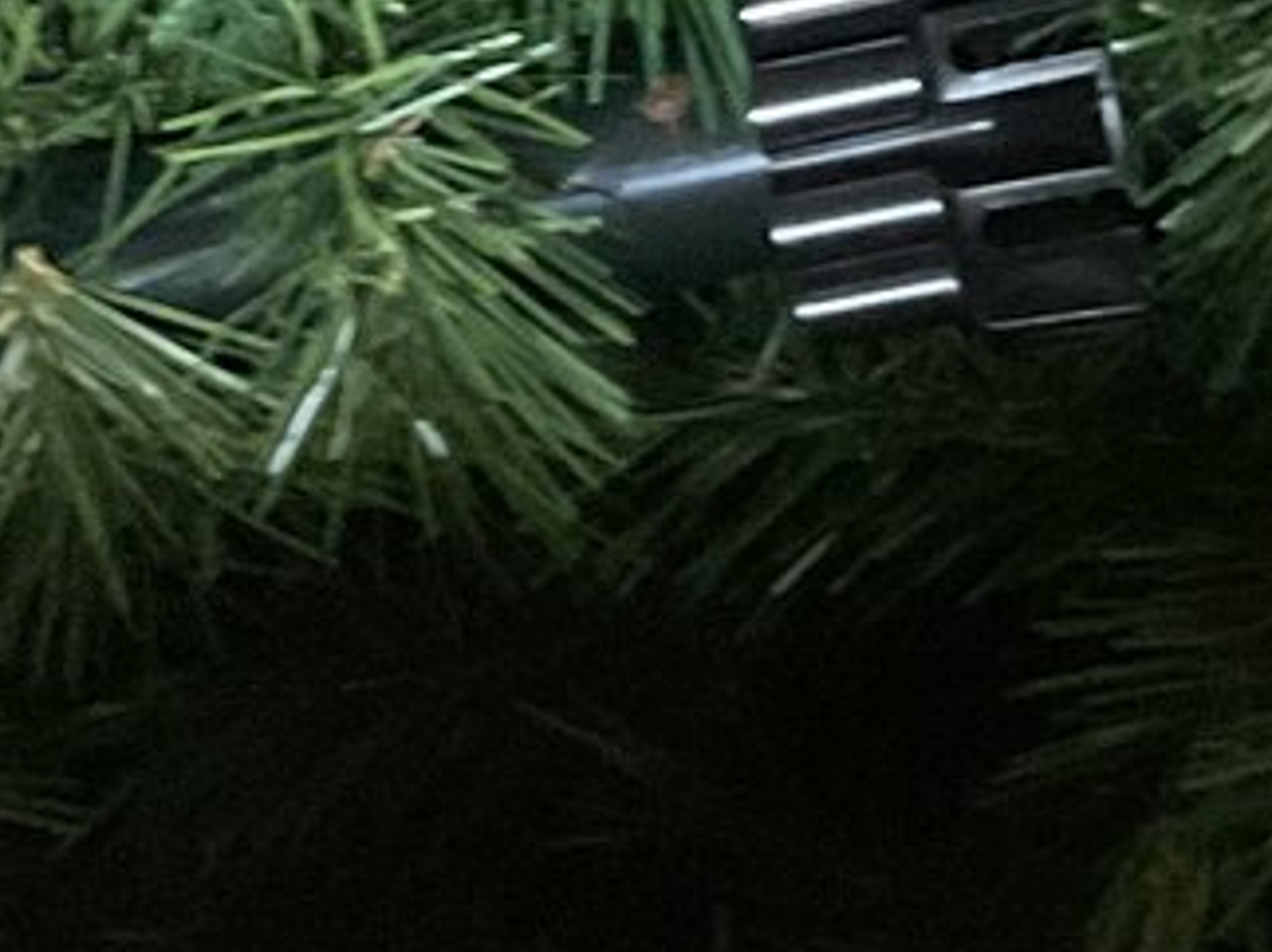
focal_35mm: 136
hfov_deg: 14.2
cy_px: -797
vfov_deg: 10.2
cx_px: 1372
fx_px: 4996
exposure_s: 1/17
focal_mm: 3
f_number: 1.8
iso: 500
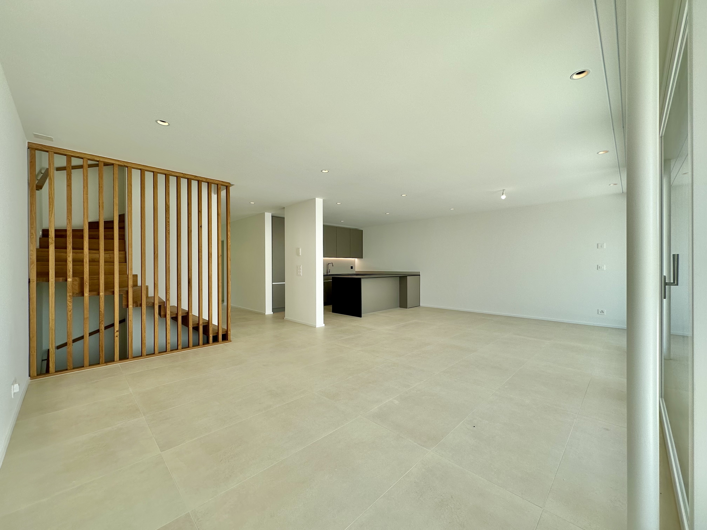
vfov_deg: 85.7
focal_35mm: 14
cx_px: 354
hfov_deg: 102.1
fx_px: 286
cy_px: 265
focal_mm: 2.22
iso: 40
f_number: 2.2
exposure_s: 1/375
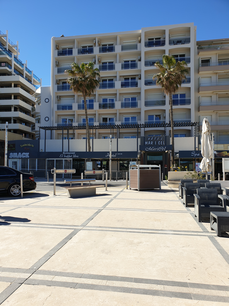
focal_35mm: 26
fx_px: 229
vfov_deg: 67.3
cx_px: 114
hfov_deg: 53.1
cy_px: 153
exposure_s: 1/1111
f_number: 2.4
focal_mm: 4.3
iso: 50
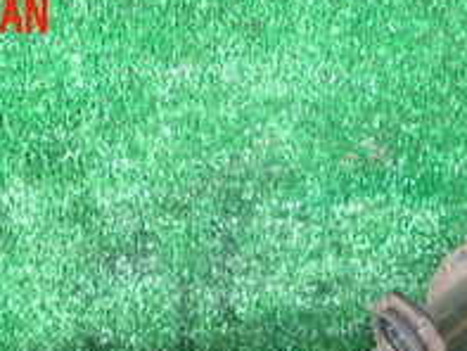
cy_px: 522
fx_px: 1026
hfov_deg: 25.4
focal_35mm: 76
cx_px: 330
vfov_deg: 17.5
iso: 640
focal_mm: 4.5
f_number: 2
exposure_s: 1/30
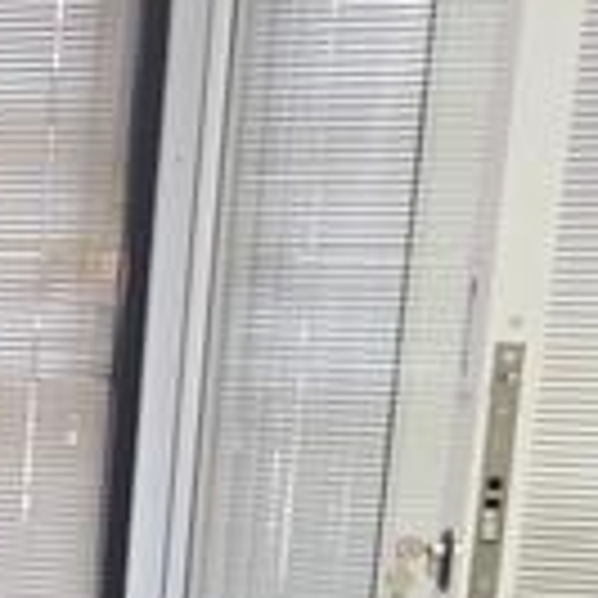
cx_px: -571
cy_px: 432
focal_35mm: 69
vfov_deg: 24.8
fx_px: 1349
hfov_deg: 18.0
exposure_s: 1/50
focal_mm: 2.2
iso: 200
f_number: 1.9
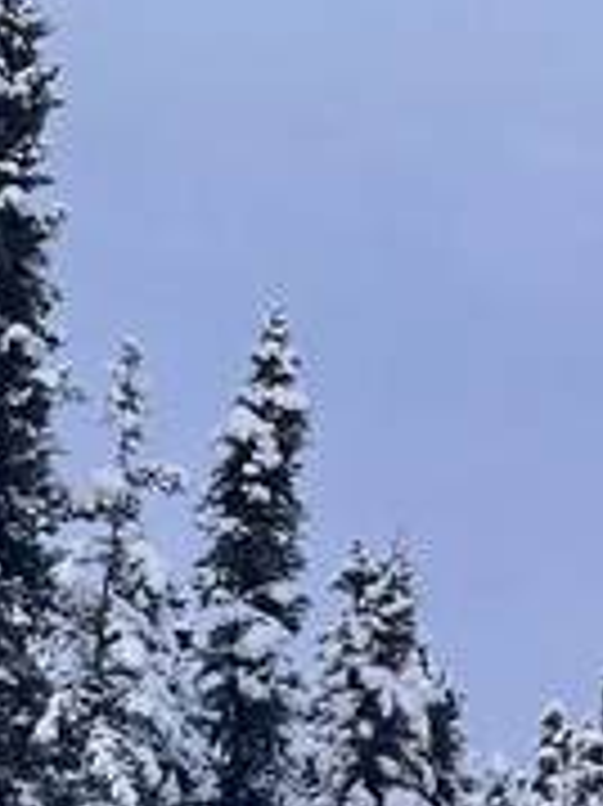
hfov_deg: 5.5
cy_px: 824
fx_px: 6000
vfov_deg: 7.6
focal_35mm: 258
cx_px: 1584
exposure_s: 1/98
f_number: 1.78
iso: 80
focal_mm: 6.86
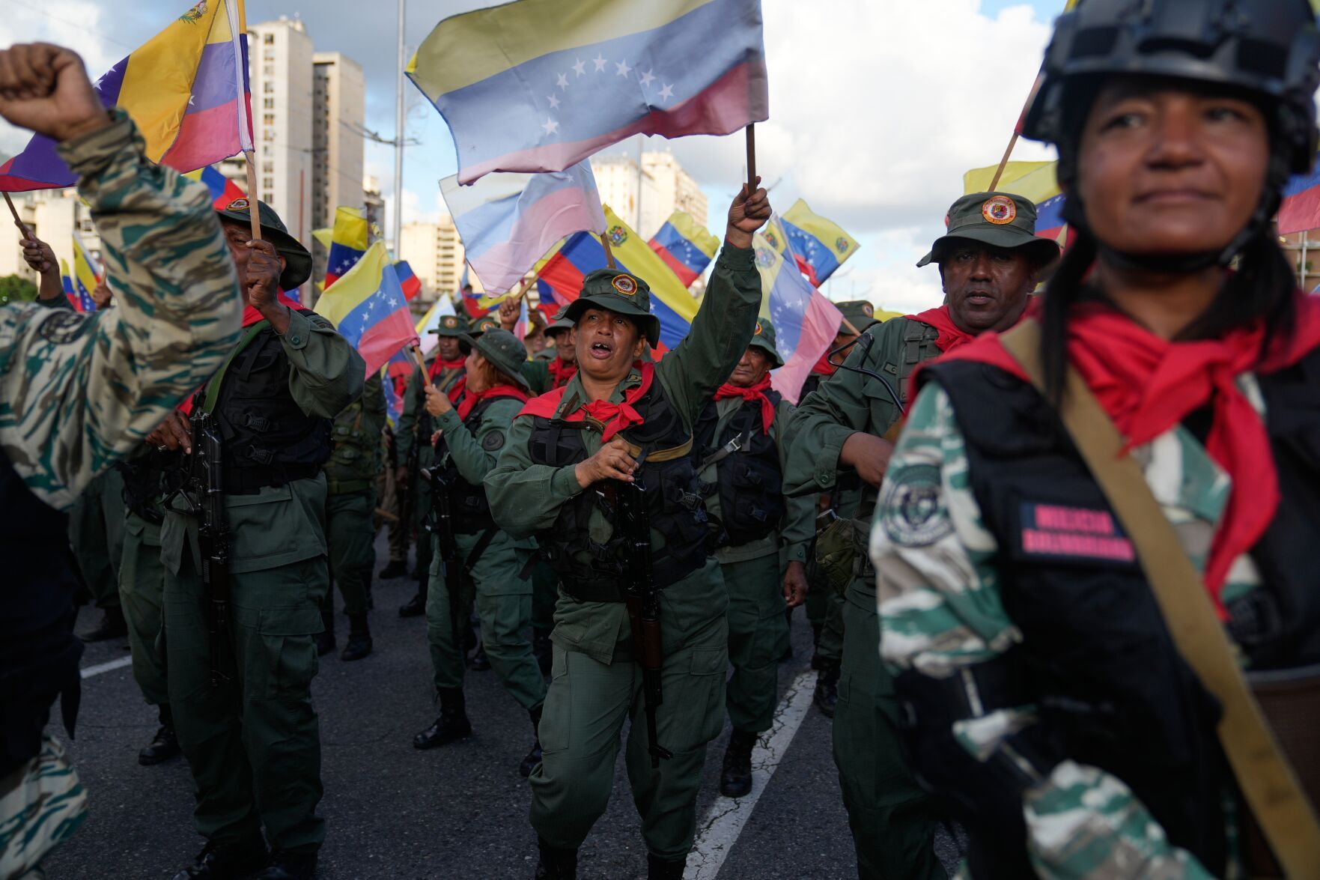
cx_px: 660
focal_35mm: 31
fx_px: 1136
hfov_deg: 60.3
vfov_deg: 42.3
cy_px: 440
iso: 200
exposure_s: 1/1000
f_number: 2.8
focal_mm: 31
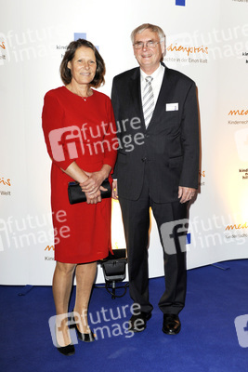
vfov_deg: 48.4
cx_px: 124
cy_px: 186
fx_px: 413
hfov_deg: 33.4
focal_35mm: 40
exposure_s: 1/160
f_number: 5
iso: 800
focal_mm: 40
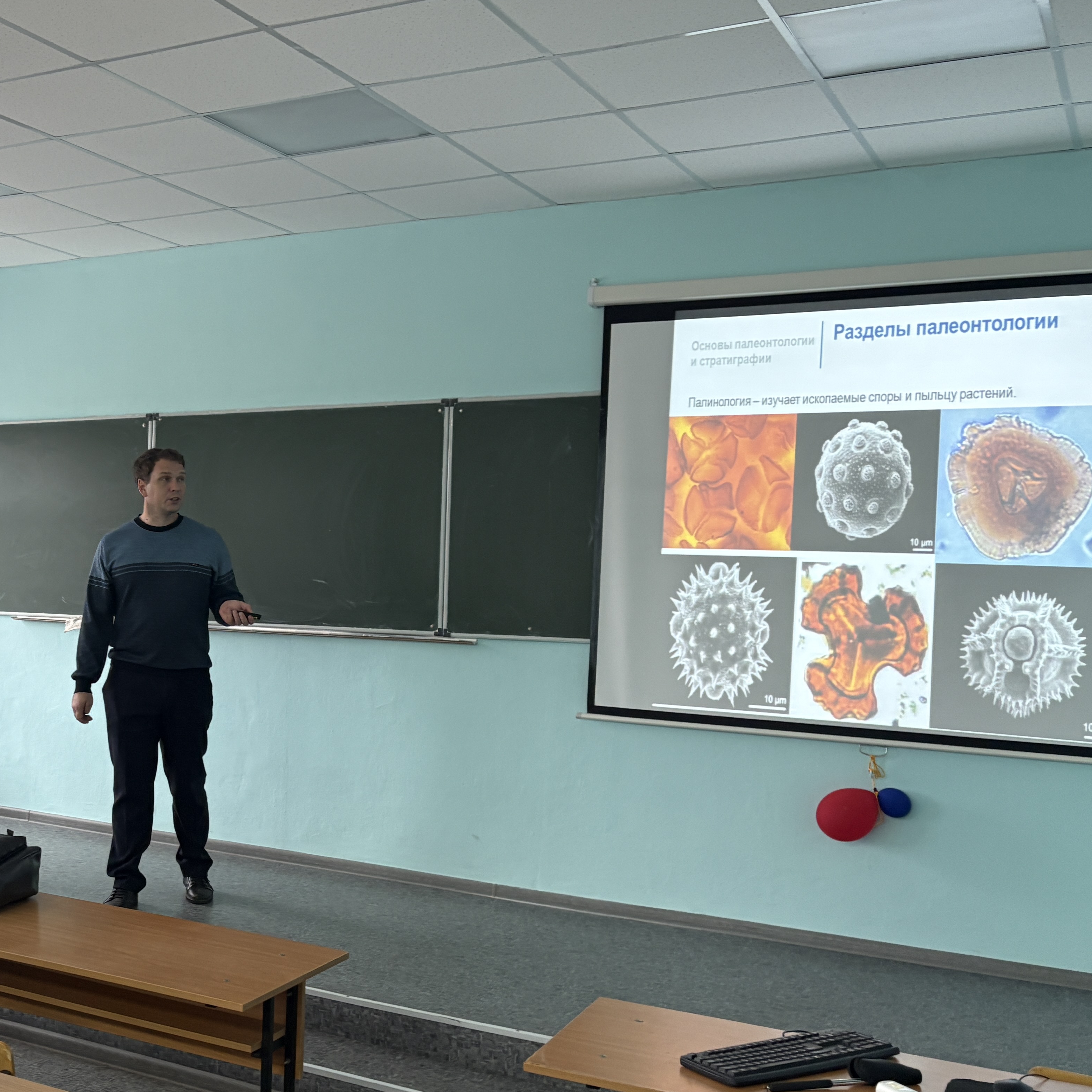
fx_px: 1499
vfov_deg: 40.0
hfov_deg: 37.9
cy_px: 595
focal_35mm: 42
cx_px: 156
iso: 160
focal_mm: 5.96
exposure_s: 1/60
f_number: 1.6
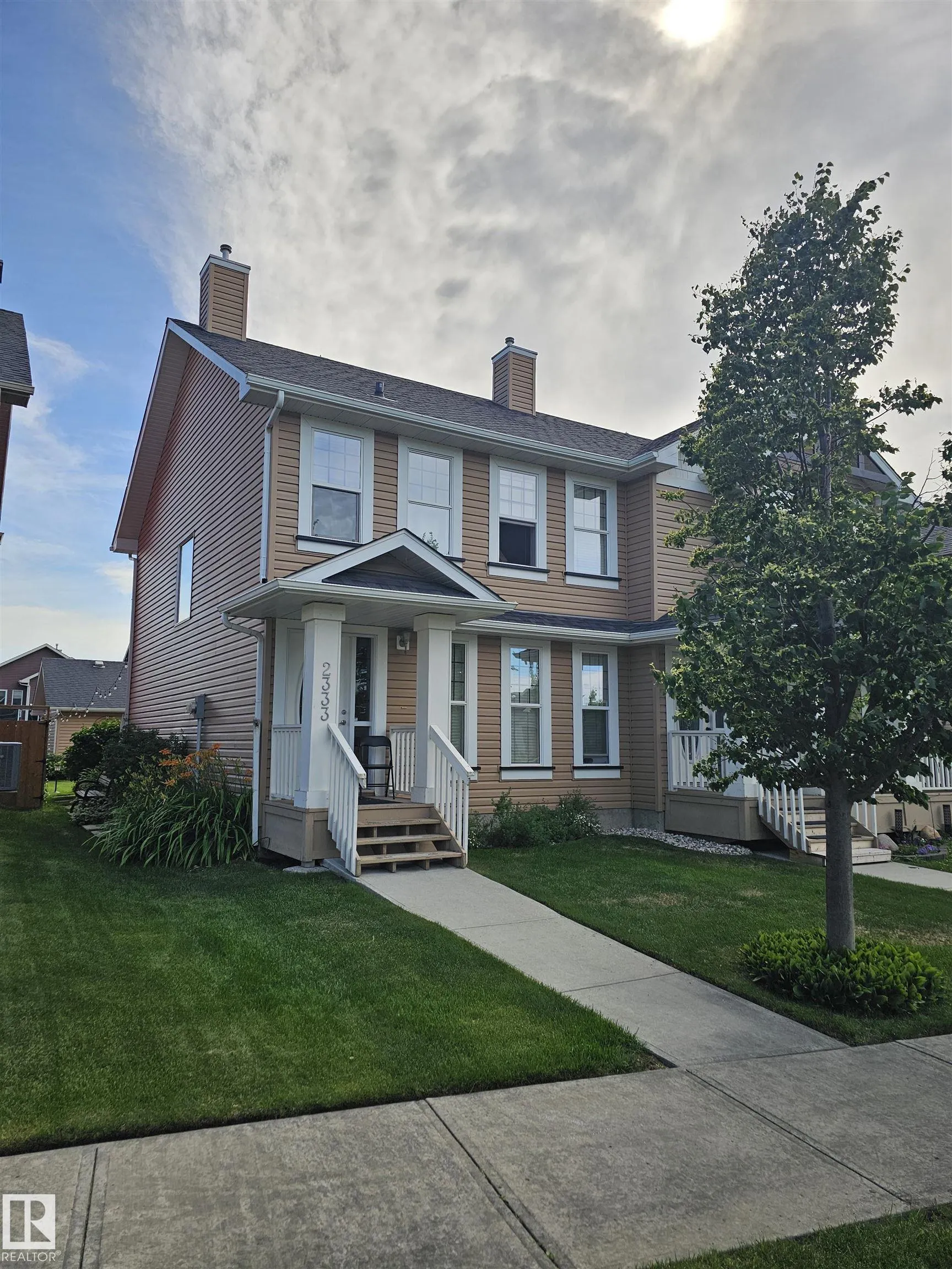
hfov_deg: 58.9
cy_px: 634
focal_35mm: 23
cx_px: 476
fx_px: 843
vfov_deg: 73.9
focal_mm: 6.3
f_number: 1.7
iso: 20
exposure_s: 1/1160
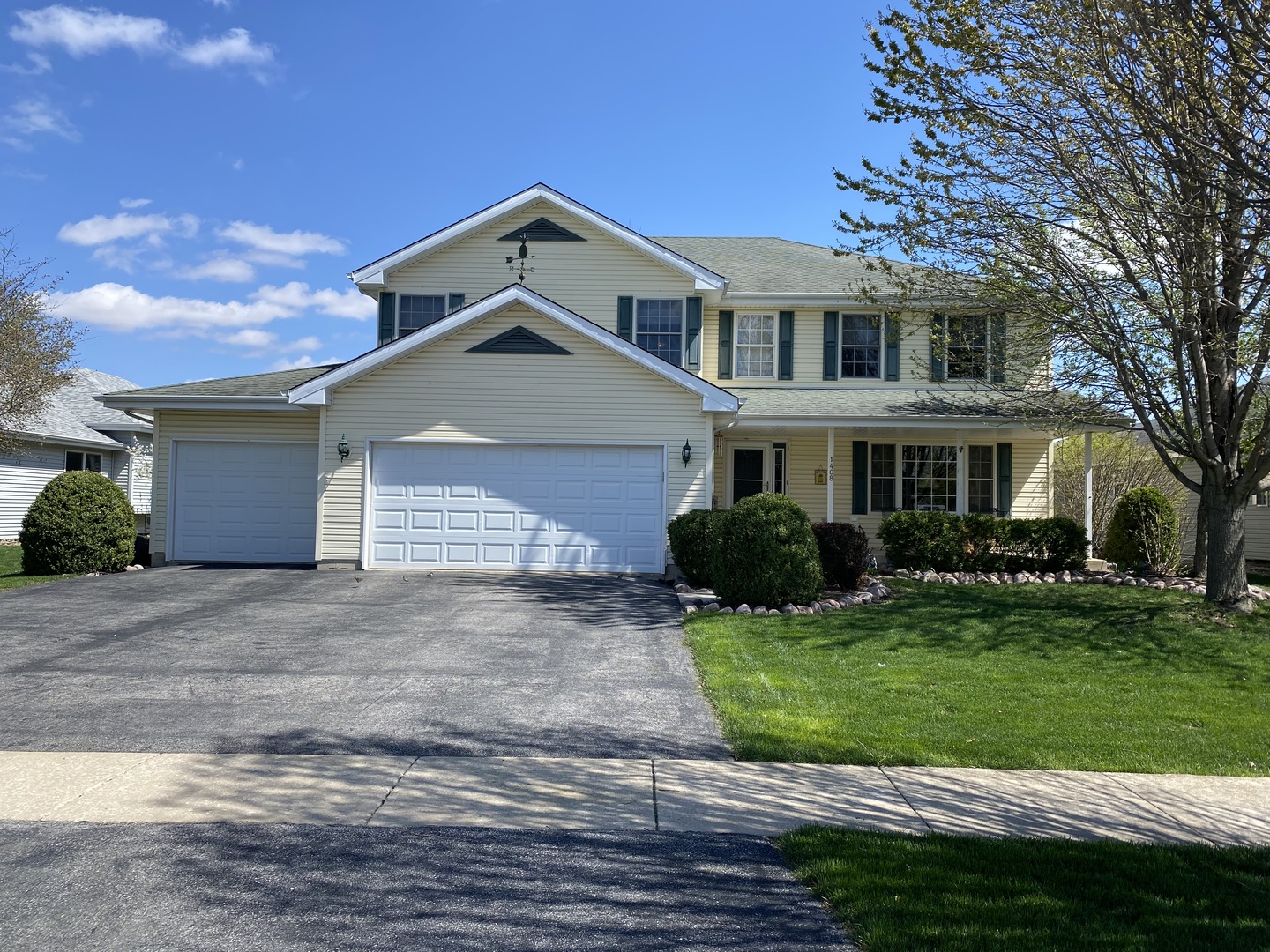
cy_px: 476
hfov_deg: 67.3
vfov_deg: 53.1
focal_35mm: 26
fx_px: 954
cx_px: 635
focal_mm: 4.25
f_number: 1.8
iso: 32
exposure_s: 1/2141
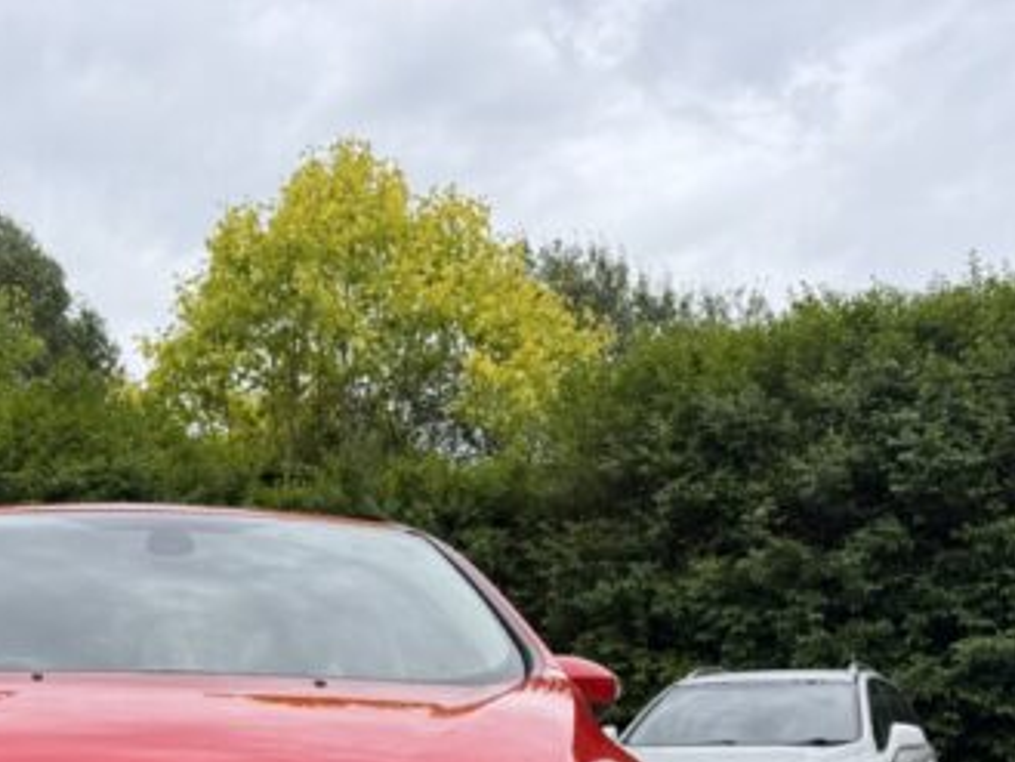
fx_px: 1496
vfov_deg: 26.6
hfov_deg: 36.4
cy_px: 807
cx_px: 222
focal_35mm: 51
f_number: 1.78
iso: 80
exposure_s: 1/1597
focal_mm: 6.76
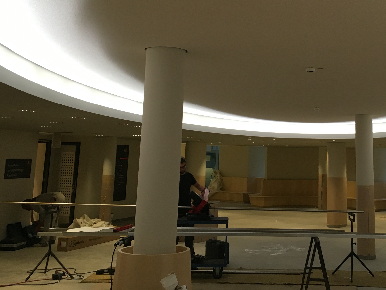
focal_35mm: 50
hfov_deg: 37.5
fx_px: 558
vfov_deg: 28.4
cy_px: 49
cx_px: 277
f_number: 2.2
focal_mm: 4.15
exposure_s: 1/33
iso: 40
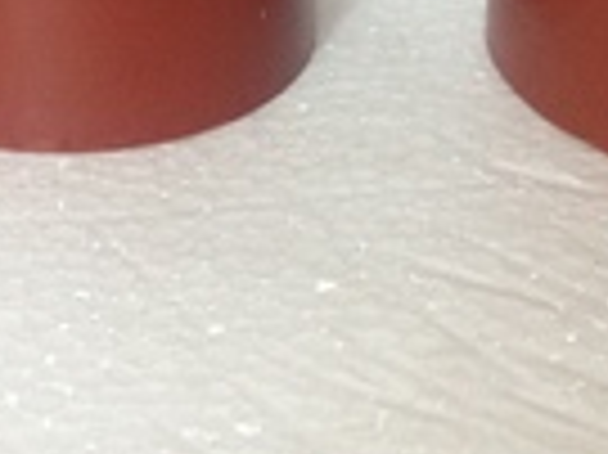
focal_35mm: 122
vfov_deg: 11.3
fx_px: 2141
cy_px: -362
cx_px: 198
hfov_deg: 16.1
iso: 160
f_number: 2.4
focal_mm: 4.12
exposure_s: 1/20
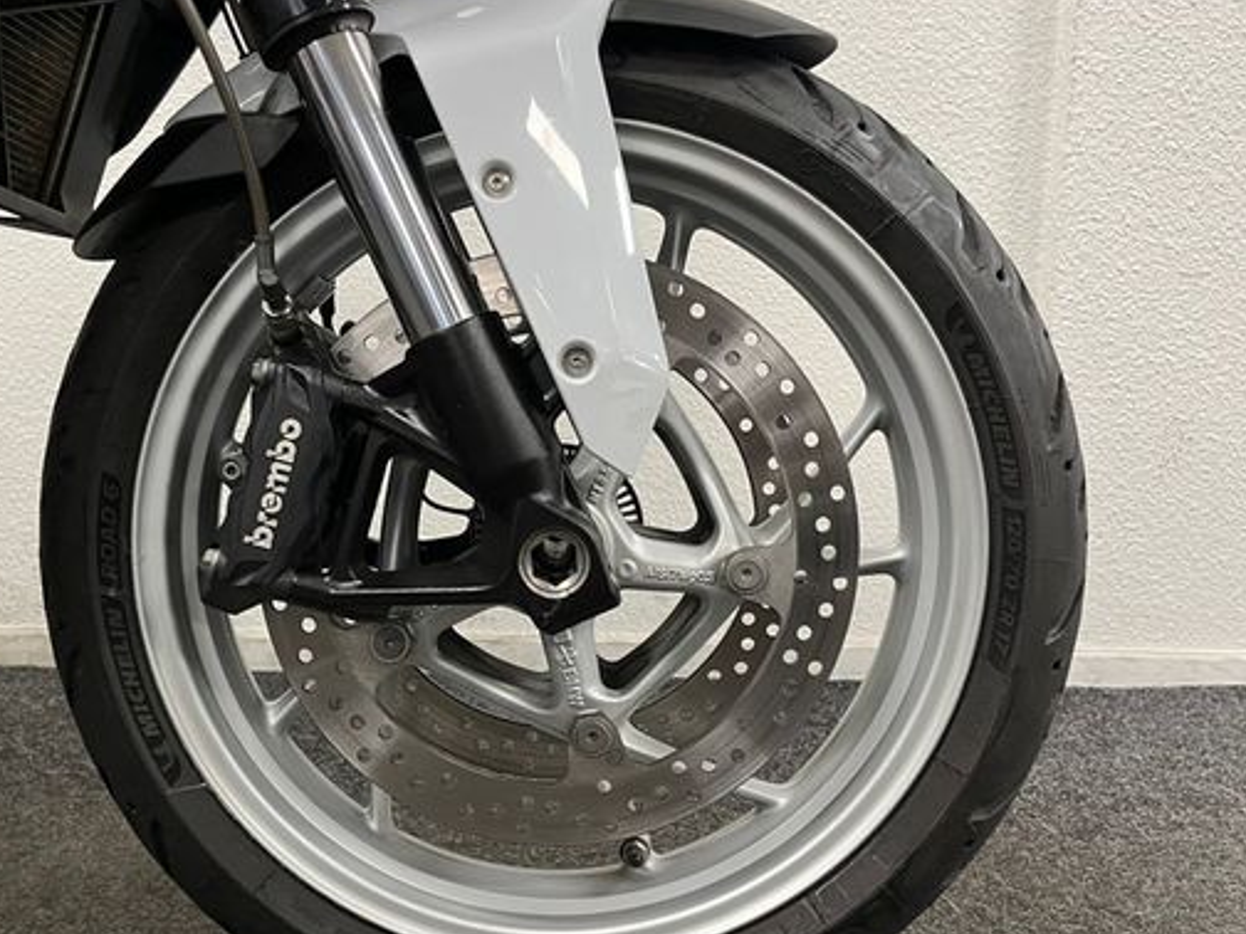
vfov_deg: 42.9
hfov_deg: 55.1
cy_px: 487
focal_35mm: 33
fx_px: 1188
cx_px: 517
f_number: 1.6
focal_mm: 5.1
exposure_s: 1/50
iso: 160
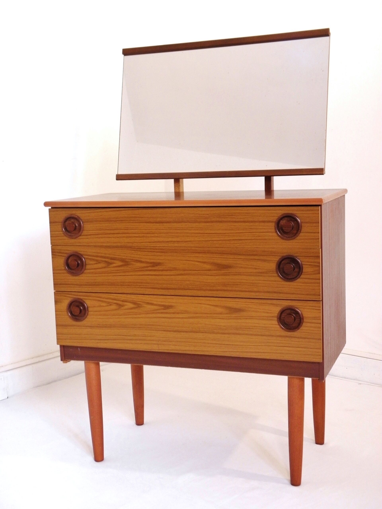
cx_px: 191
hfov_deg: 30.9
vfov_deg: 40.4
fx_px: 692
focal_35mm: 47
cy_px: 254
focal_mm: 8.6
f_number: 3.9
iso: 200
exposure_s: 1/15
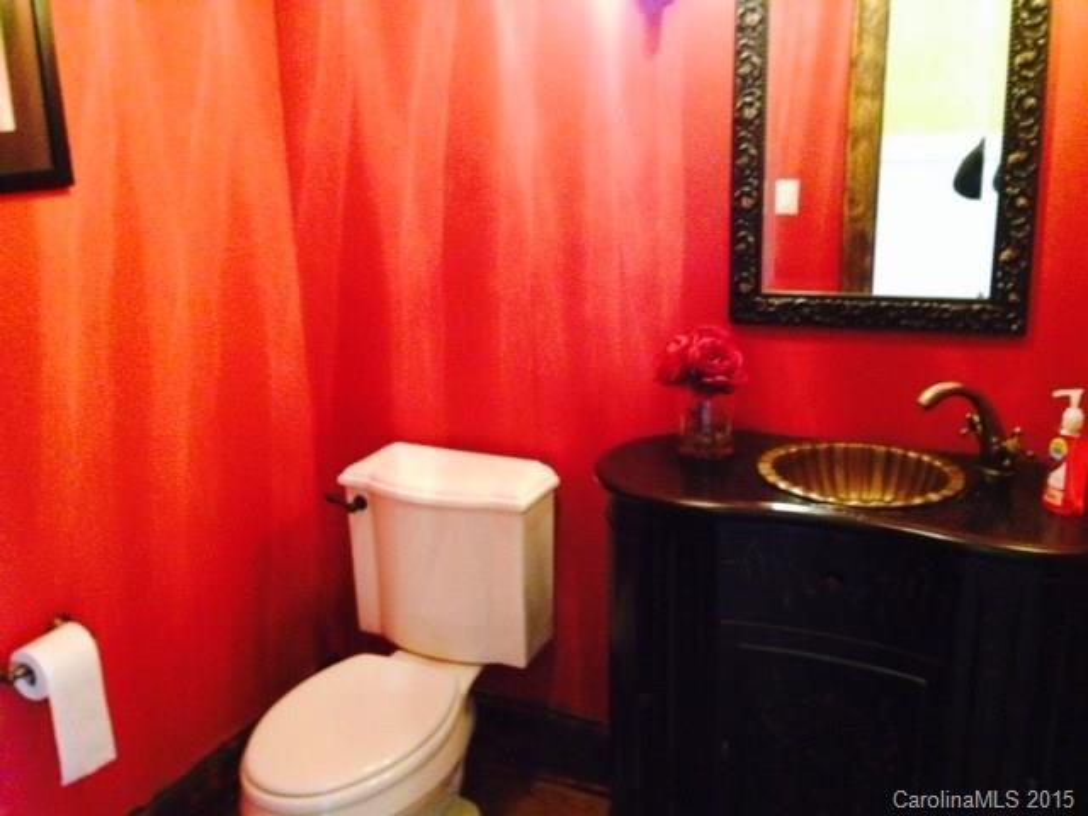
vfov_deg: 42.9
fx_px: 1037
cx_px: 544
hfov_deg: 55.4
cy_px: 408
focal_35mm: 33
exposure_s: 1/15
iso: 640
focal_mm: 4.12
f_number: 2.4
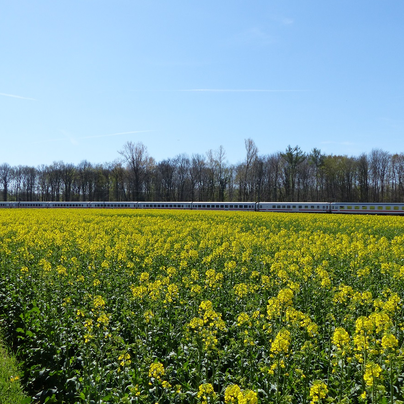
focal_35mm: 35
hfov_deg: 46.9
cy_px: 205
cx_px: 244
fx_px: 462
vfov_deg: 47.2
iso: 160
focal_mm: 5.3
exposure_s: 1/1000
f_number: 4
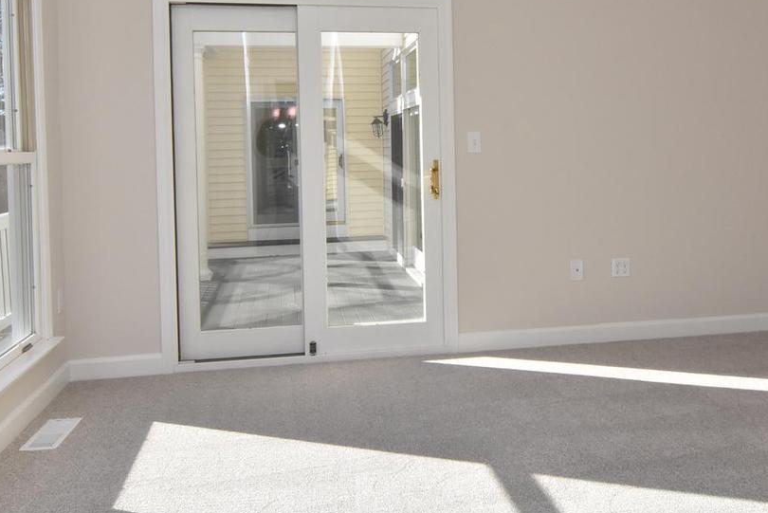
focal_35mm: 32
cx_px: 429
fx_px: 683
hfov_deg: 58.5
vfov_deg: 40.5
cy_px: 156
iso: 800
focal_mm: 12
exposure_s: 1/160
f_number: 22
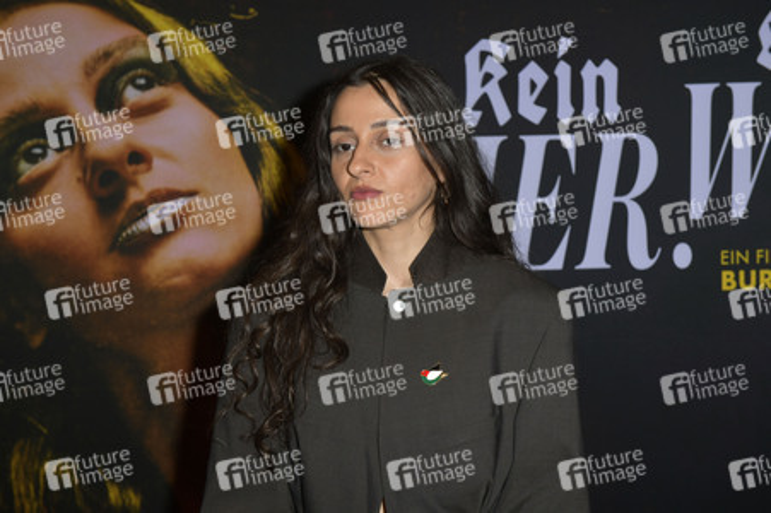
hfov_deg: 32.4
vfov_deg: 21.9
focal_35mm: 62
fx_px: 1327
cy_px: 256
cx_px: 386
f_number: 6.3
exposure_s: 1/200
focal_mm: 62
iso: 640
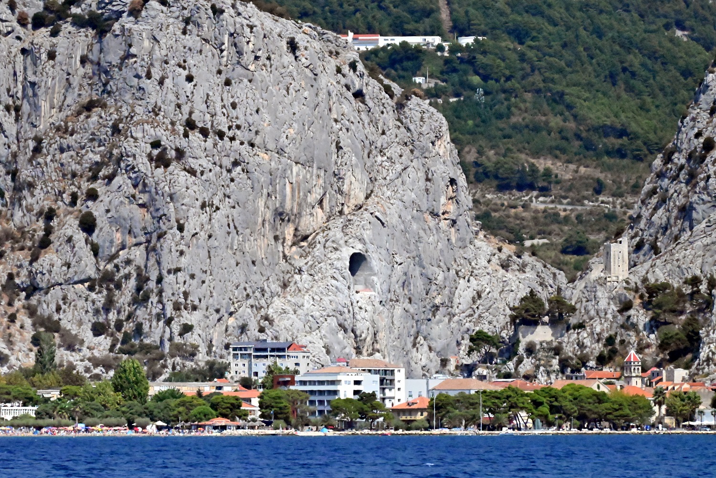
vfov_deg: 4.6
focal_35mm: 300
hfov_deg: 6.9
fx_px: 5968
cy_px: 239
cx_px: 358
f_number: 29
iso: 22800
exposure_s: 1/8000
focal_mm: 300
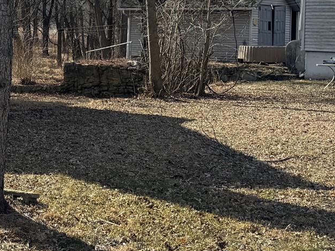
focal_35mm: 79
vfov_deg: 18.4
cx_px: -165
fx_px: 765
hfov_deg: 21.0
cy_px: 33
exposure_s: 1/3247
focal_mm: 6.76
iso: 80
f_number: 1.78
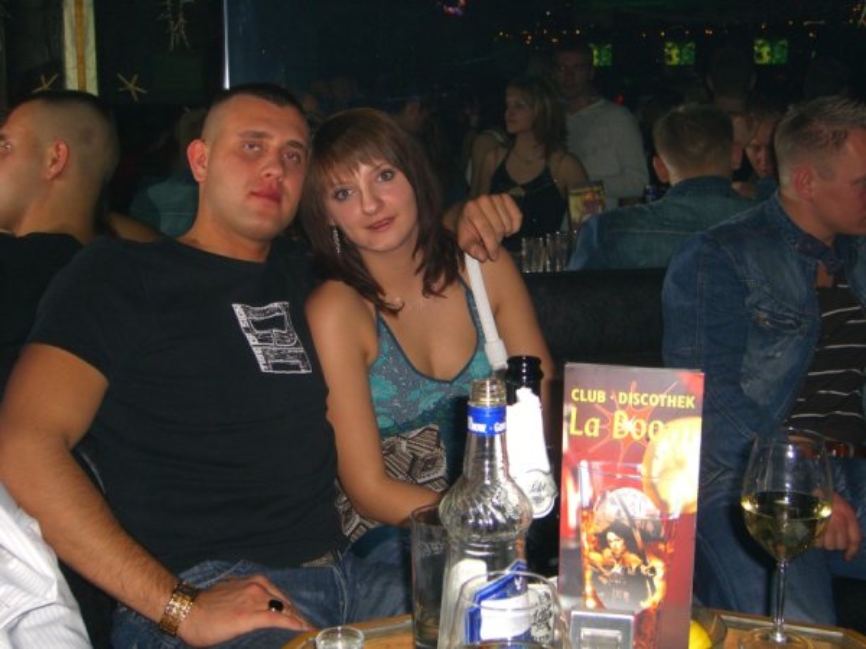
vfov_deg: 31.5
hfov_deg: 41.2
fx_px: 1151
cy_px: 324
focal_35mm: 46
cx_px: 433
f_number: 3.1
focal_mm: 9.5
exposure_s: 1/60
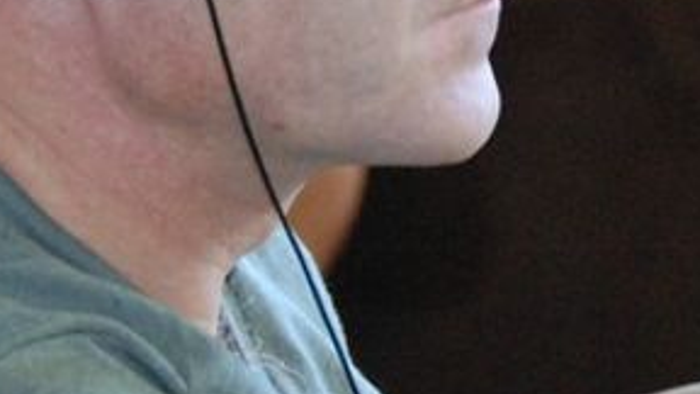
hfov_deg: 5.3
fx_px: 7607
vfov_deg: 3.0
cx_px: 761
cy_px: 58
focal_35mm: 410
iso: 1600
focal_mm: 75
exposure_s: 1/60
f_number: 5.6
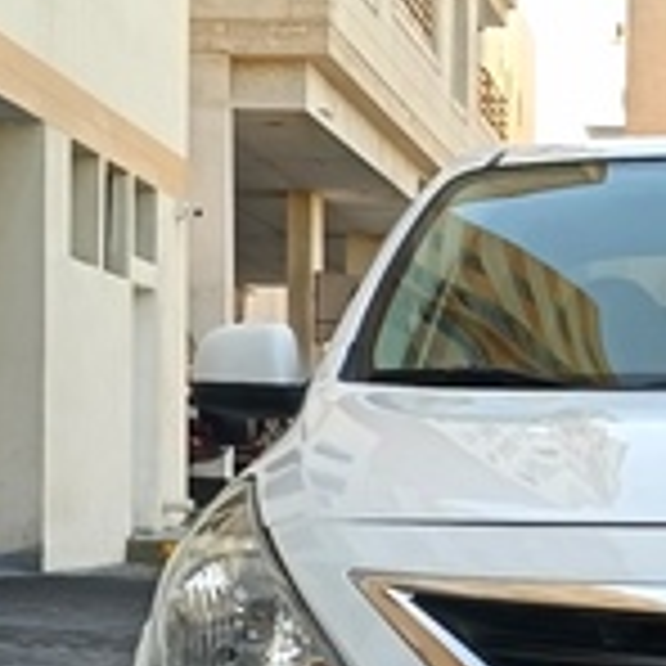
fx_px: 2852
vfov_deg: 13.2
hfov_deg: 13.0
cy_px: 610
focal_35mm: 131
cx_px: 799
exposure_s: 1/193
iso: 100
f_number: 1.75
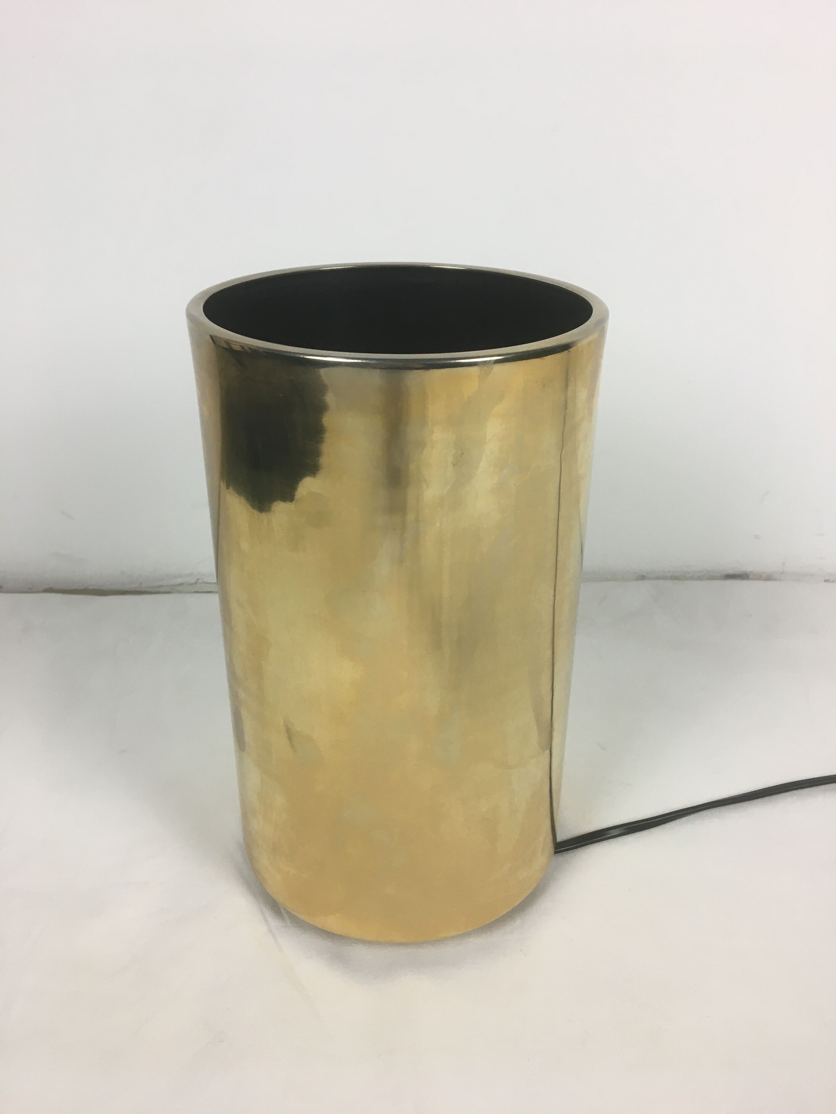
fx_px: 934
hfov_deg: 48.2
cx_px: 418
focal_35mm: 29
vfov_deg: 61.7
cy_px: 557
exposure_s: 1/33
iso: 32
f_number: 2.2
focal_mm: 4.15
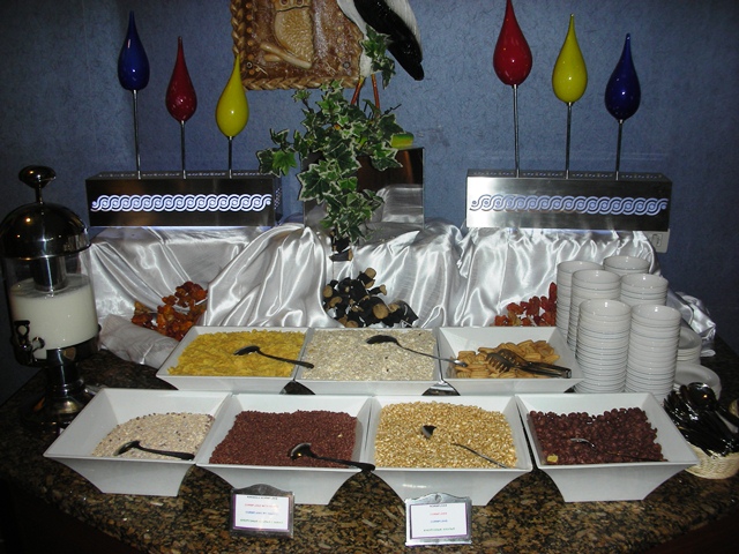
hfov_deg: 52.6
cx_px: 370
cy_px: 277
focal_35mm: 35
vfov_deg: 40.7
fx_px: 747
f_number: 3
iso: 52
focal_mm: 5.8
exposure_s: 1/60.1
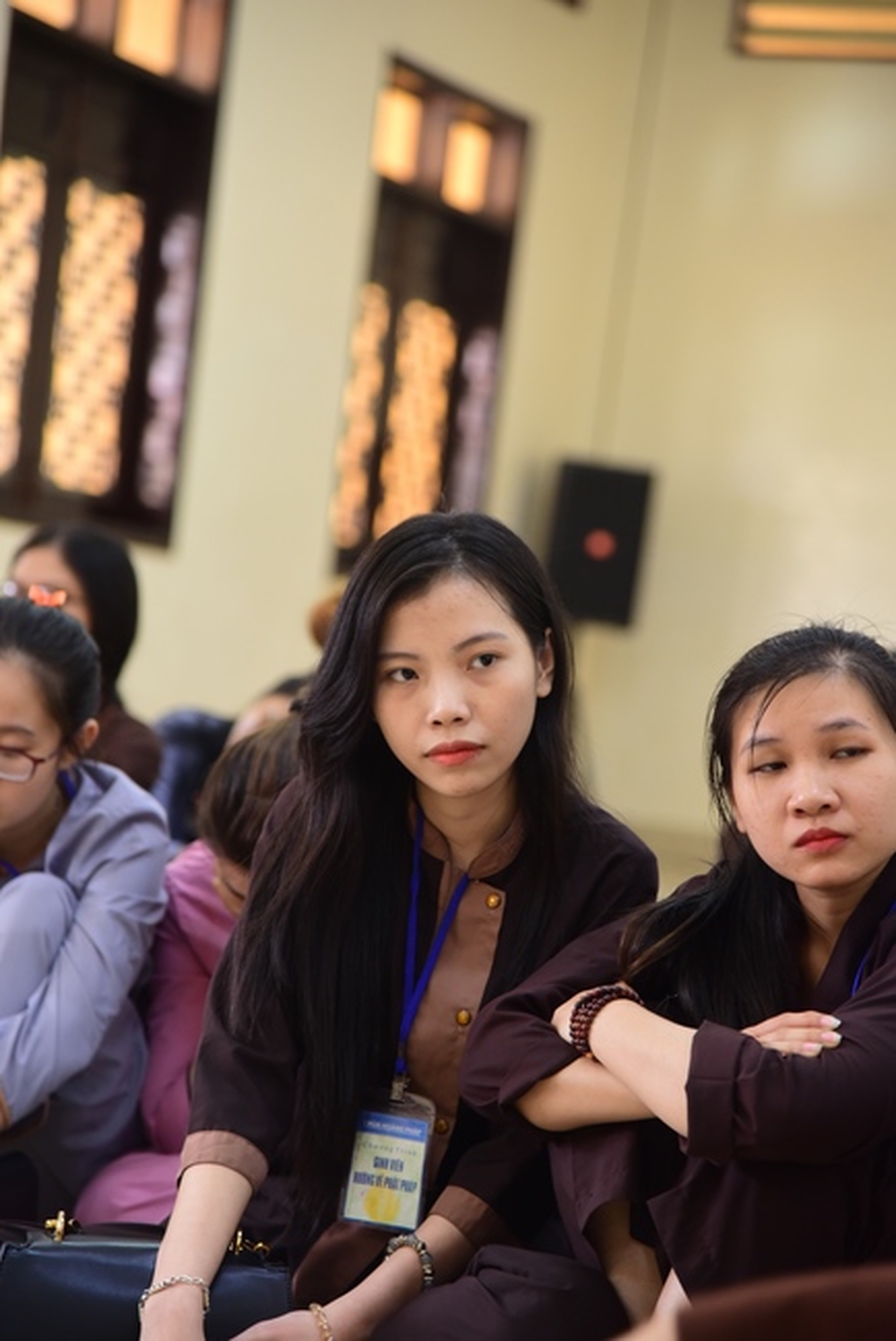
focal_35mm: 120
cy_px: 670
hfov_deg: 11.4
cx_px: 448
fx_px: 4475
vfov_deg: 17.1
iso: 1600
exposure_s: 1/50
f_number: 4
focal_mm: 120
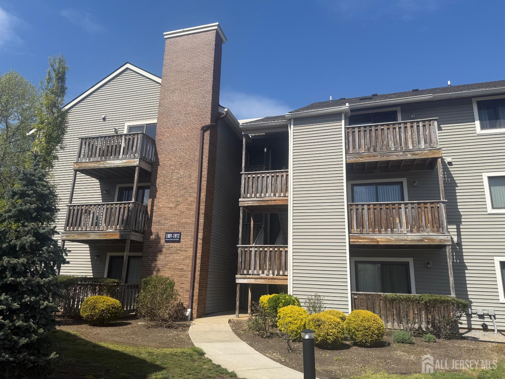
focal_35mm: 24
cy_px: 190
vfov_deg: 56.8
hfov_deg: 71.6
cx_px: 252
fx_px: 350
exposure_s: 1/4975
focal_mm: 6.76
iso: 80
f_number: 1.78
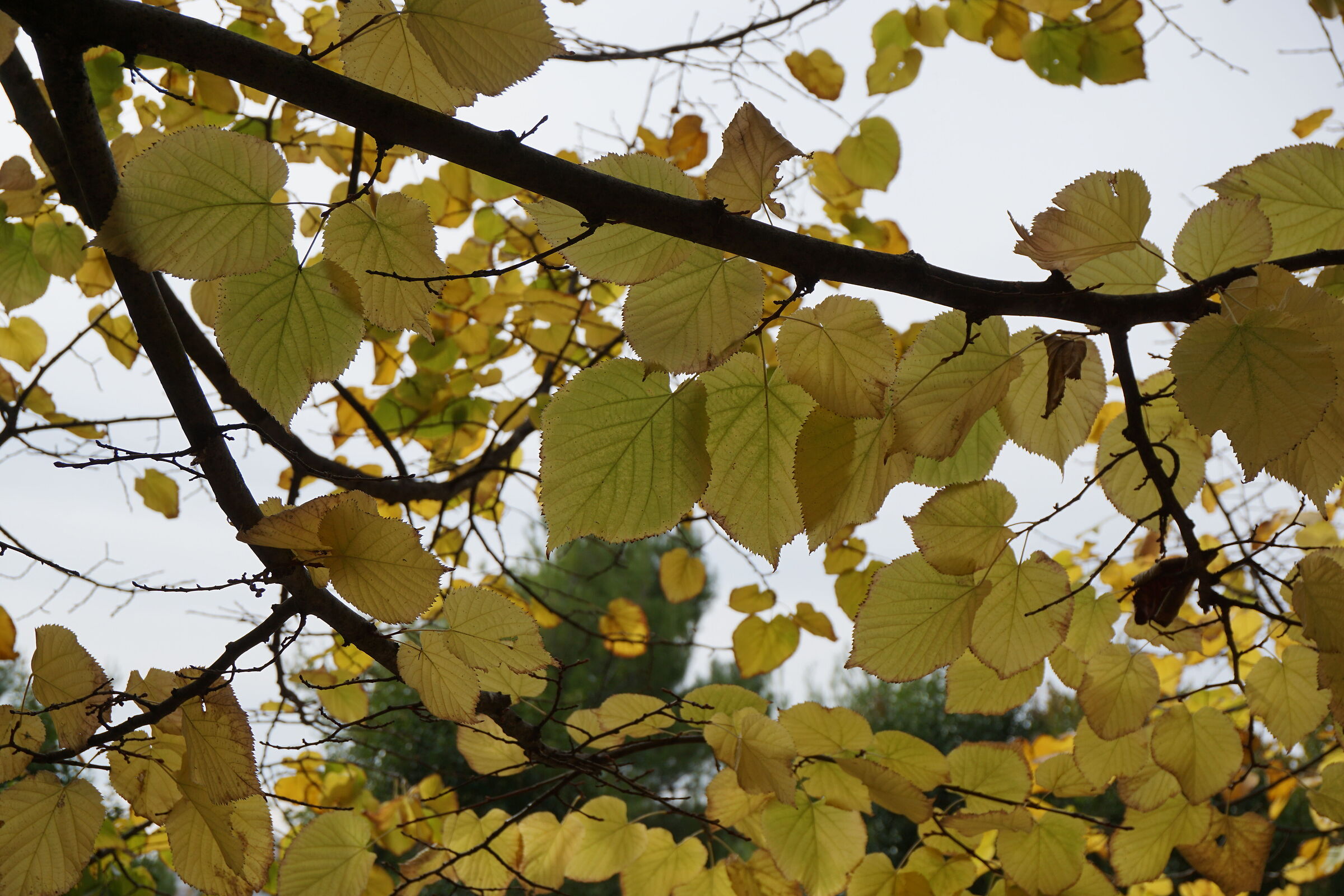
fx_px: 2240
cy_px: 448
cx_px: 672
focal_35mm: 60
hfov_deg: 33.4
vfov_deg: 22.6
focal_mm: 40
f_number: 8
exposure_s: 1/320
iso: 100
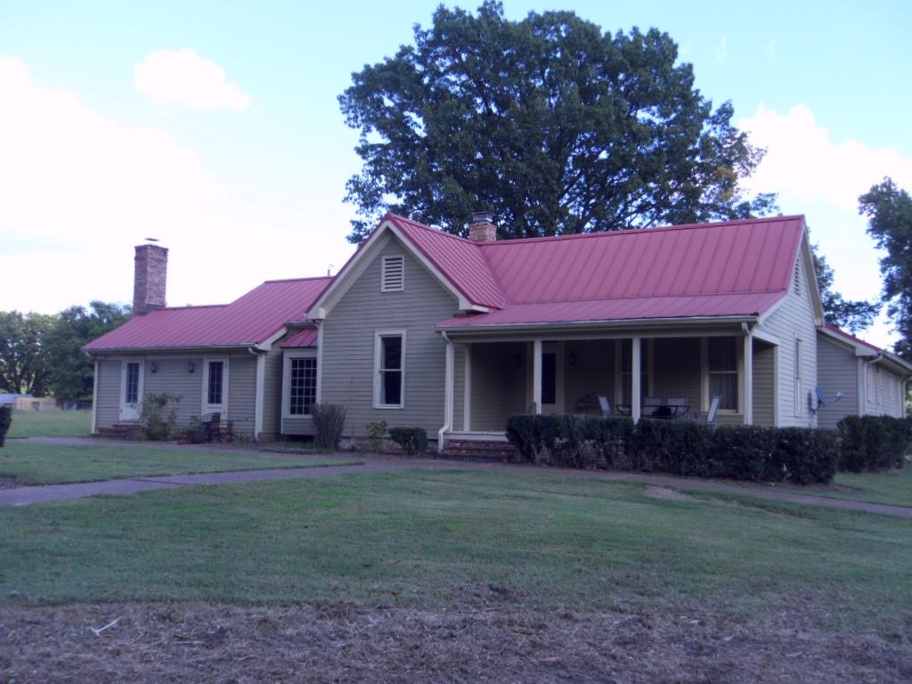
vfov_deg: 40.7
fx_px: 922
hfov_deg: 52.6
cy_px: 342
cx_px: 456
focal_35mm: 35
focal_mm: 6.3
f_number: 3.5
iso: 80
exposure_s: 1/180
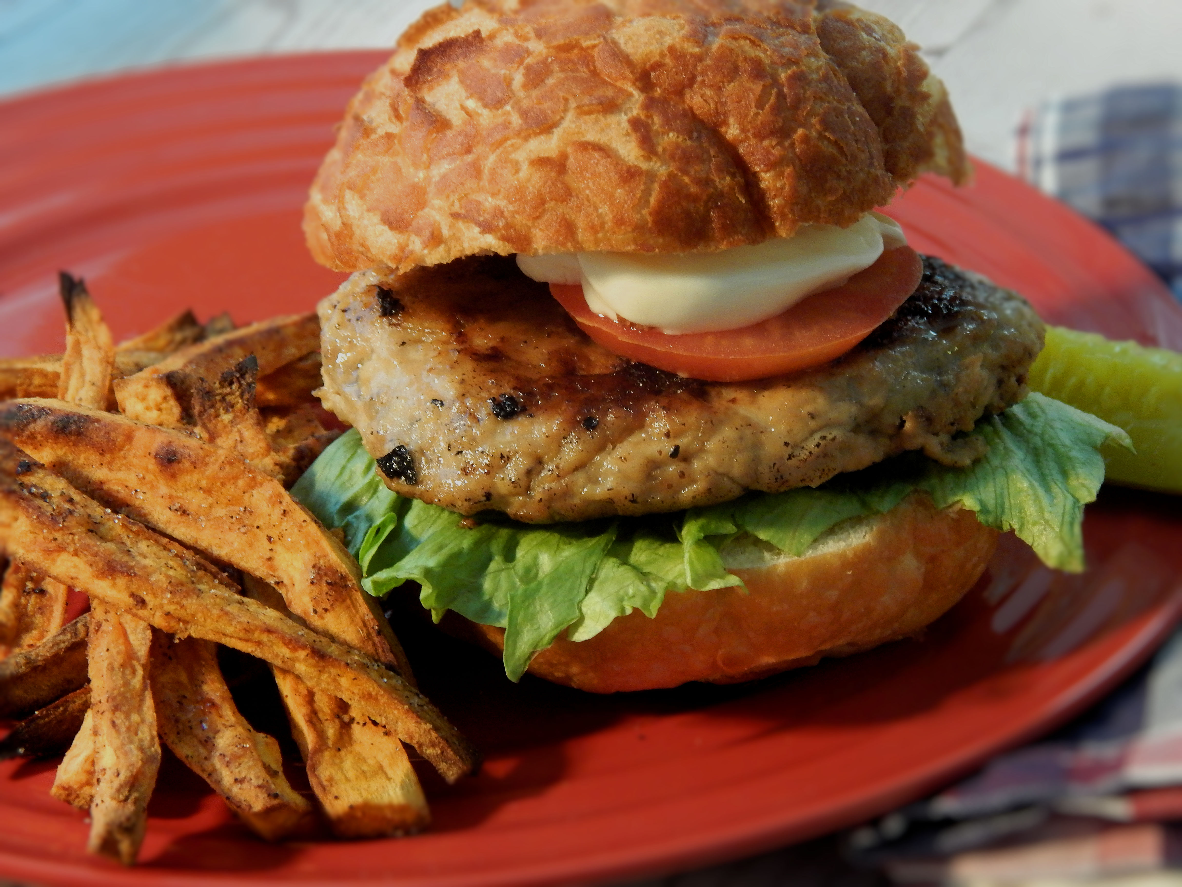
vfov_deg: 19.4
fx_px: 2595
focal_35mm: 76
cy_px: 444
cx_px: 591
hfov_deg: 25.7
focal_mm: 13.5
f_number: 4.2
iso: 400
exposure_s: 1/10
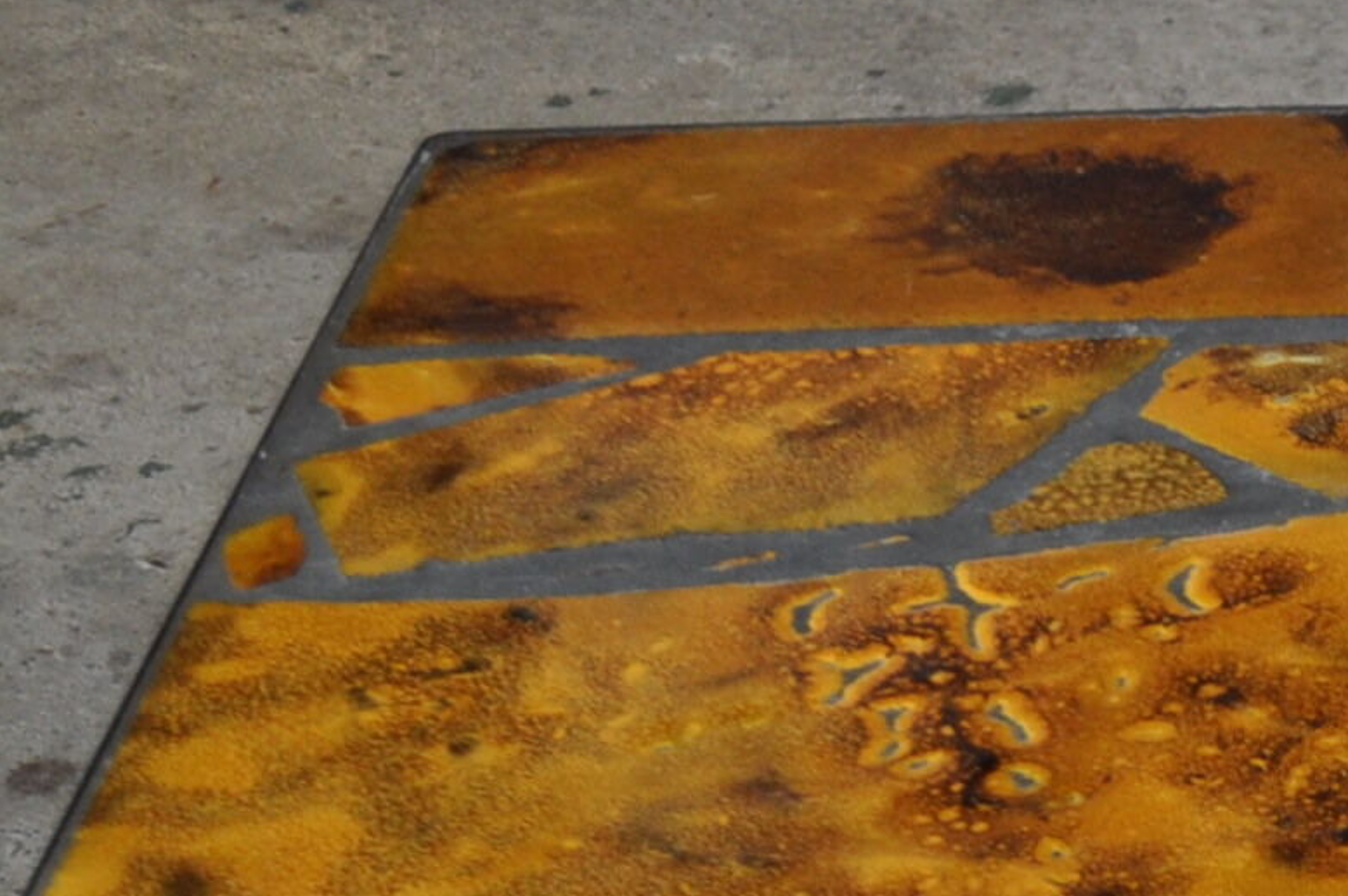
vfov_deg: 10.3
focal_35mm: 124
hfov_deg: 14.6
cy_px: 1678
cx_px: 2369
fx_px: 4638
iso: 400
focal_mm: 20
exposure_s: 1/60
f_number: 4
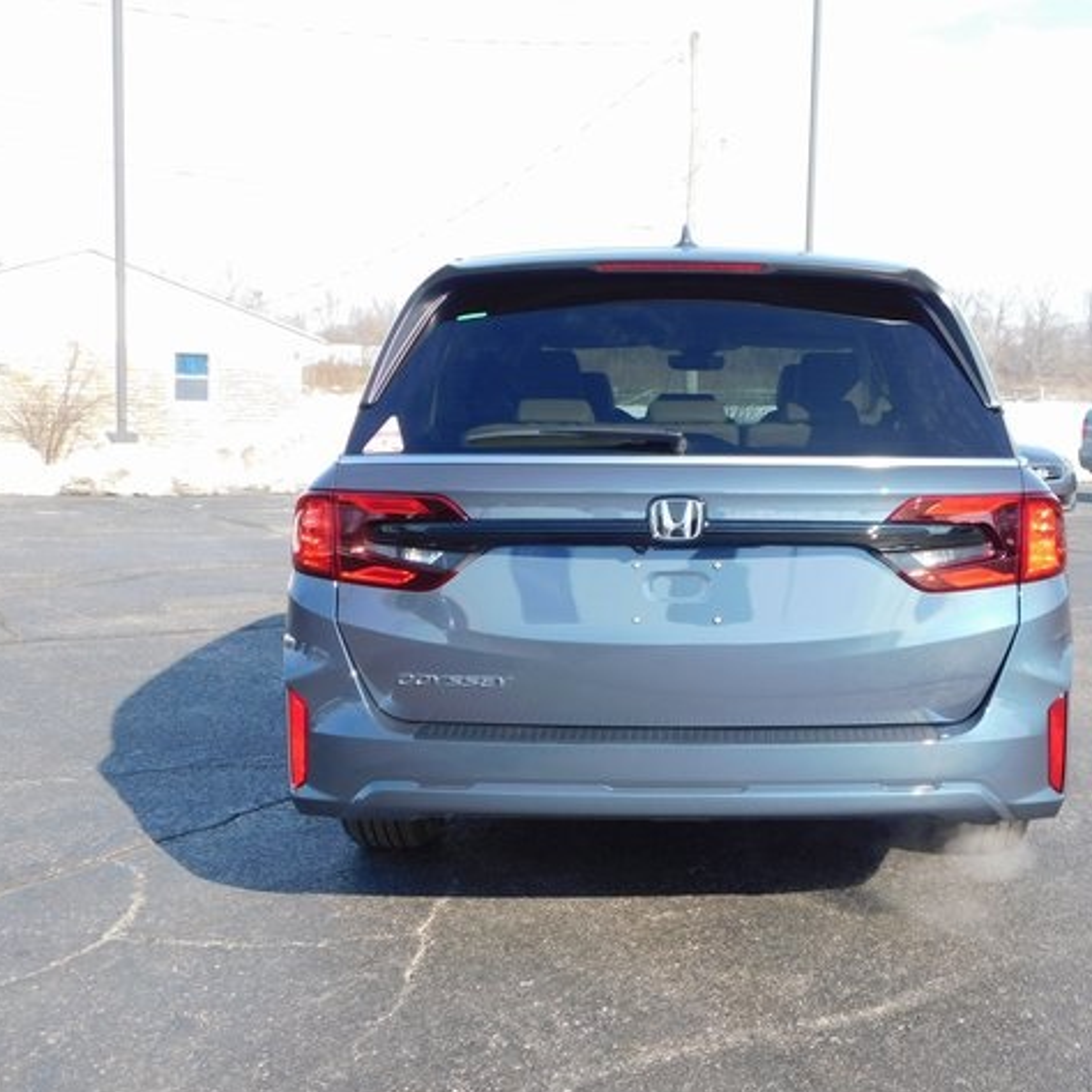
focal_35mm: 43
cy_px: 551
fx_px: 1535
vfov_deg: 39.2
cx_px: 723
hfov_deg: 38.7
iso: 125
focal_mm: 6.3
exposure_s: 1/640
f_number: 3.5
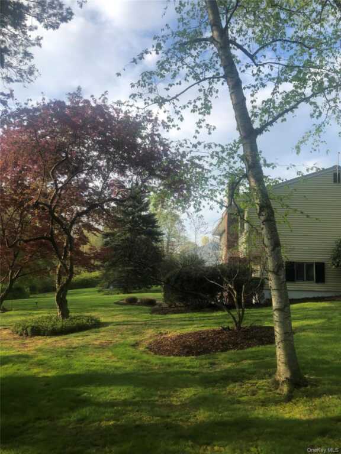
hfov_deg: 49.7
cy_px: 227
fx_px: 368
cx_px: 170
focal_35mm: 28
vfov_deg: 63.4
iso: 20
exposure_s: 1/706
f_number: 1.8
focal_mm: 3.99
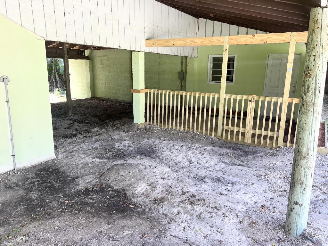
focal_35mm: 26
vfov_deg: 53.1
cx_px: 164
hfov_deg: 67.3
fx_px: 246
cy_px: 123
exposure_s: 1/171
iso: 64
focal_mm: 5.7
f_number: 1.5
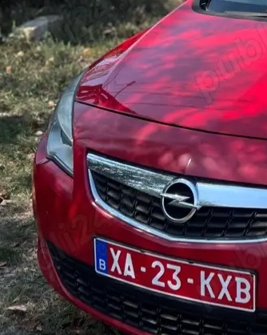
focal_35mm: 81
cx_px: 333
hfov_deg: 17.9
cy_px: 63
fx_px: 801
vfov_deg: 23.2
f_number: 1.5
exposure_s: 1/2915
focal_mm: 5.7
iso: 50
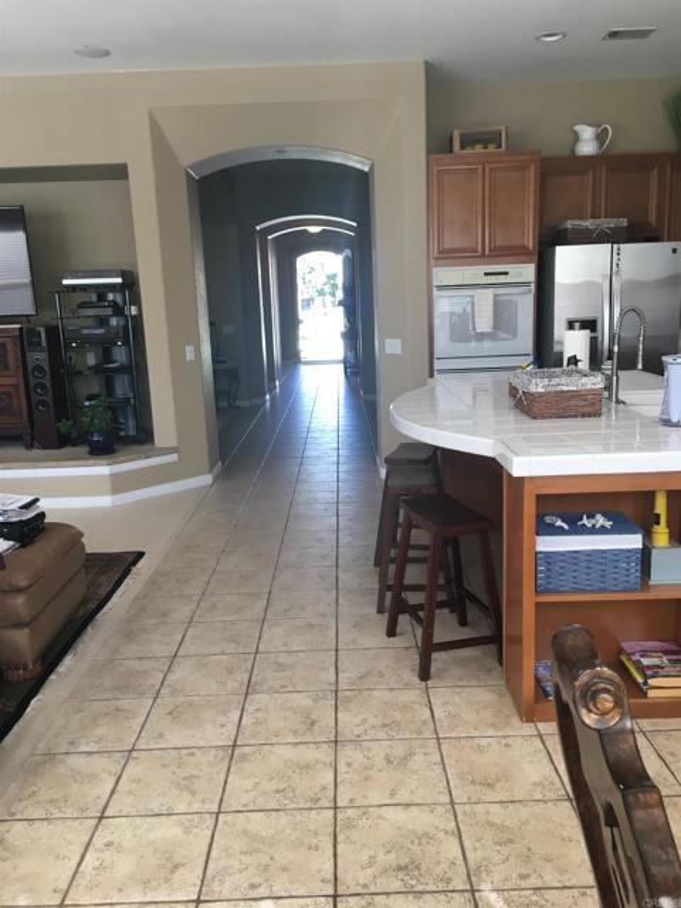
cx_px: 340
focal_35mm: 29
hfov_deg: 48.2
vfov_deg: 61.7
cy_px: 454
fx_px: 761
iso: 25
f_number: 2.2
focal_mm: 4.15
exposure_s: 1/40
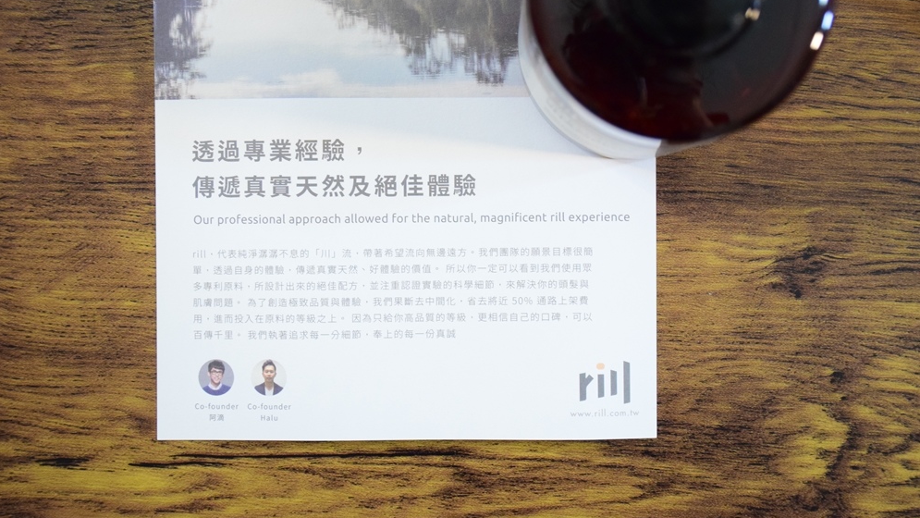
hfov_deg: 34.9
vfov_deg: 20.0
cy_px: 213
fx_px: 1464
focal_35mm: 60
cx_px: 459
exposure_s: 1/125
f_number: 5.6
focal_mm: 38
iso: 2500
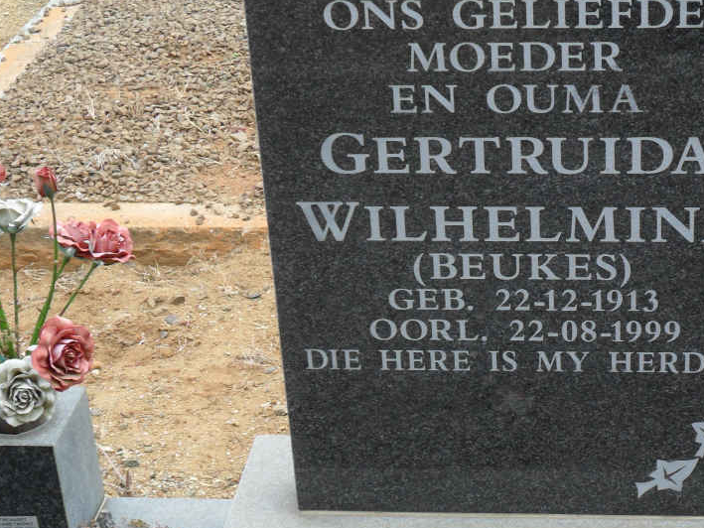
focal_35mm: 88
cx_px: 533
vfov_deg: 16.8
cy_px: 291
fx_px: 1790
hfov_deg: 22.0
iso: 100
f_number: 5
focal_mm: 9.3
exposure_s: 1/90
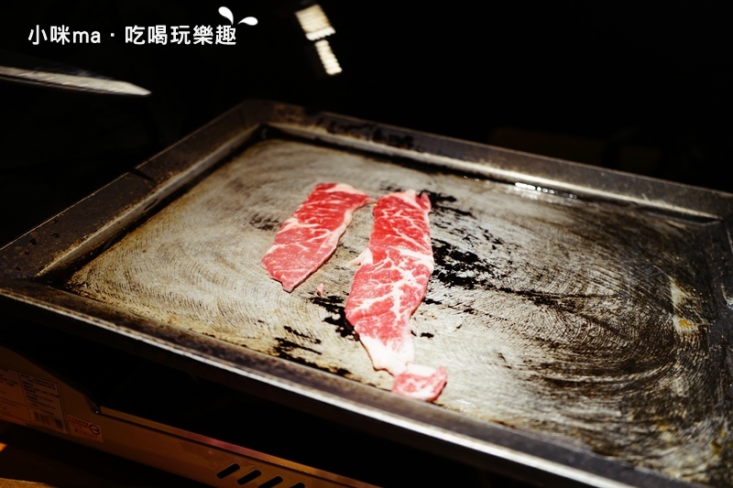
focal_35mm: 31
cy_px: 244
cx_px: 366
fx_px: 631
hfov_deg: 60.3
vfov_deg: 42.3
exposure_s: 1/60
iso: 800
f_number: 4
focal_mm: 31
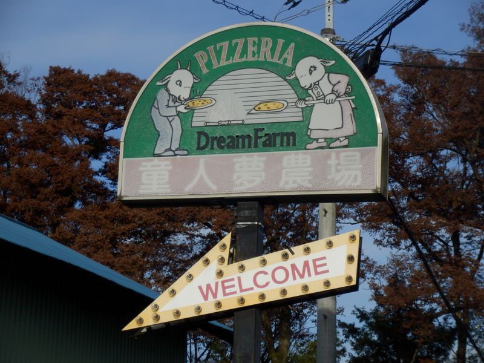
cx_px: 242
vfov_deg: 12.0
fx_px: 1734
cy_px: 182
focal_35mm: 124
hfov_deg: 15.9
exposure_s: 1/640
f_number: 5.7
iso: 80
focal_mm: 21.9
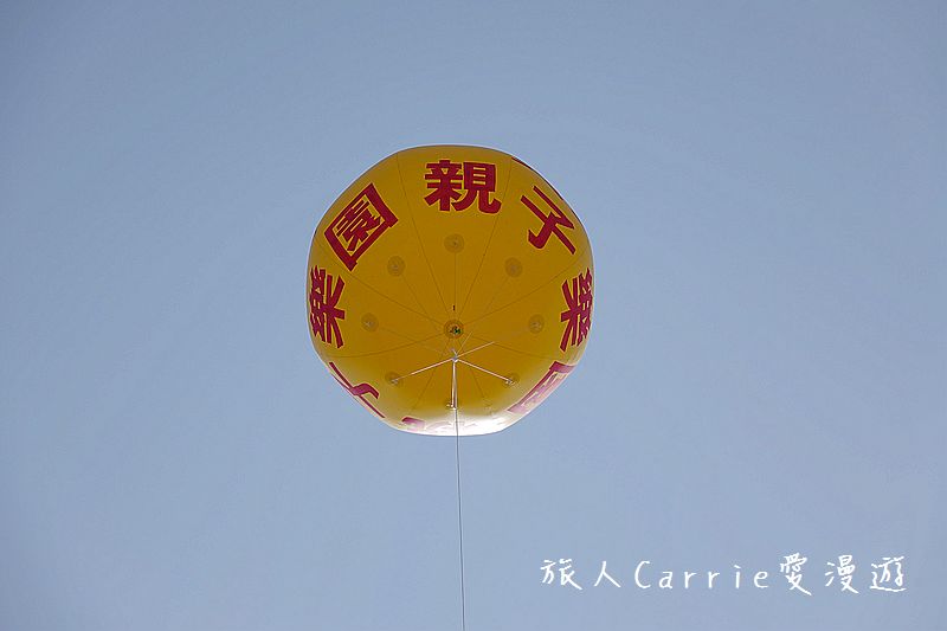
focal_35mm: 200
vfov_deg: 6.9
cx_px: 474
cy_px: 316
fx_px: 5260
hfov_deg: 10.3
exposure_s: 1/1250
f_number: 5.6
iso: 100
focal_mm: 73.3
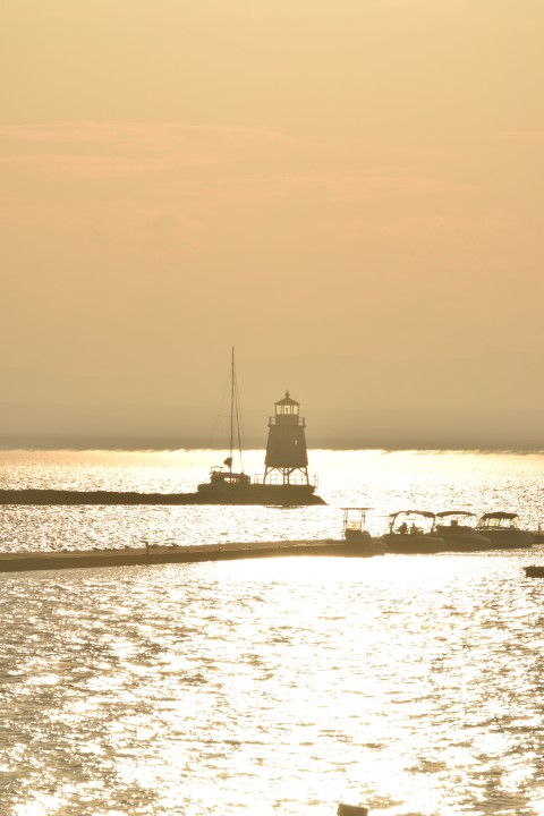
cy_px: 408
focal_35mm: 300
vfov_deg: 6.9
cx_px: 272
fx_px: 6799
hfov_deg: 4.6
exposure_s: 1/640
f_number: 20
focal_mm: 200
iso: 200
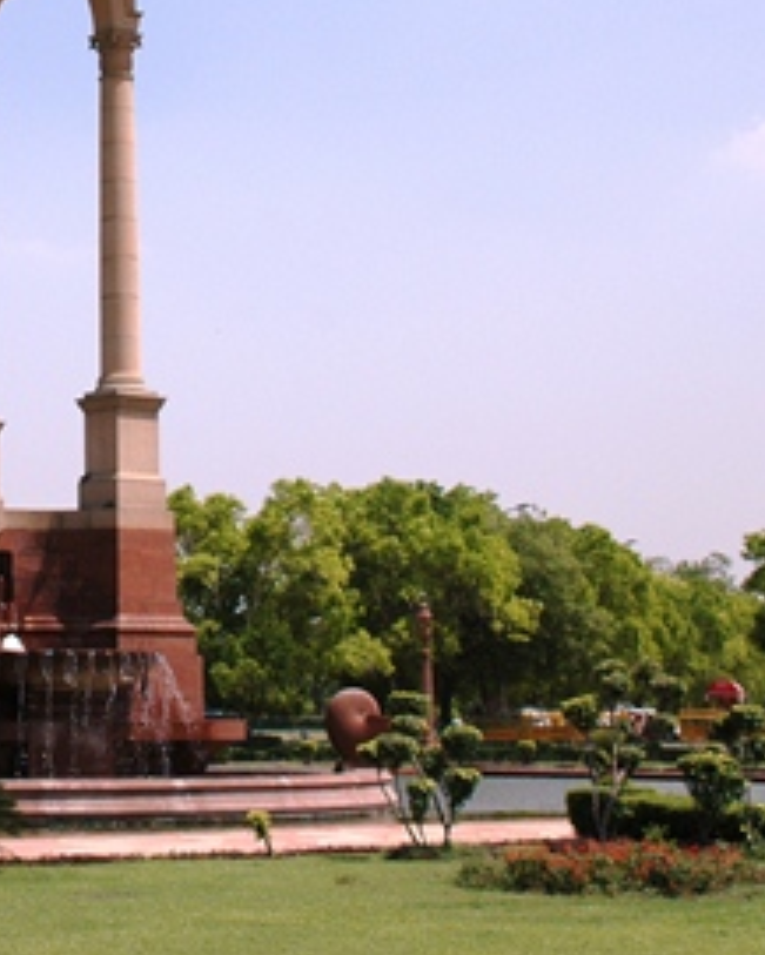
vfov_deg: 20.4
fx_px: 2631
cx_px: -78
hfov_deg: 16.1
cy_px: 215
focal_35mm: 93
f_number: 11
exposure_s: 1/500
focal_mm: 28
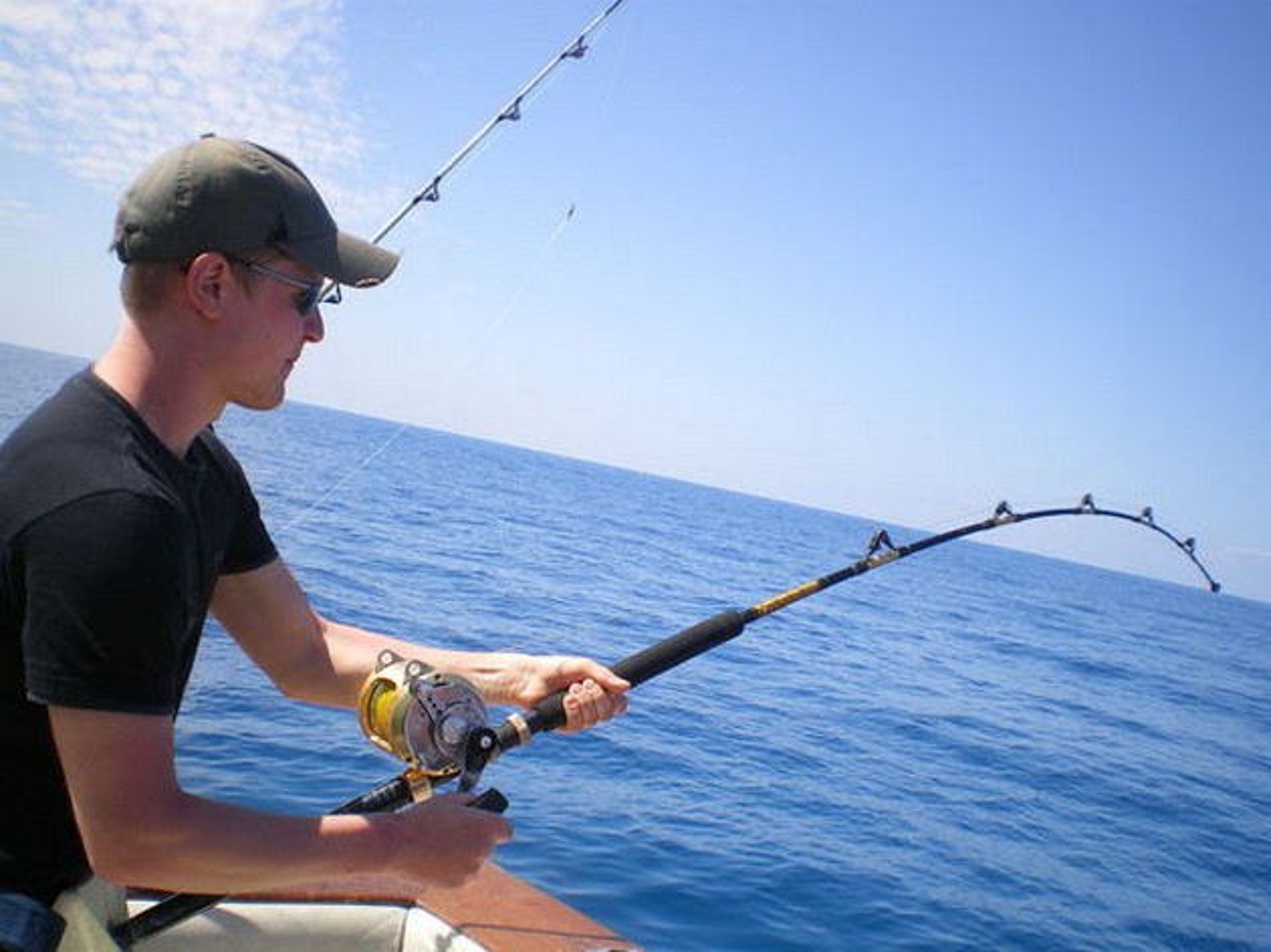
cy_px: 476
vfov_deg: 39.6
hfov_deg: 51.4
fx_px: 1321
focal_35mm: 36
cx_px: 636
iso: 50
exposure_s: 1/400
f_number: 4.6
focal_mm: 6.3
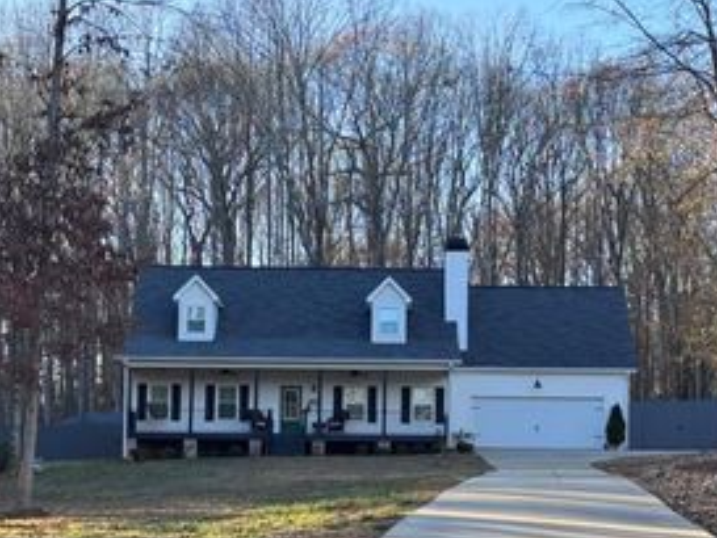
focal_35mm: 88
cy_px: 400
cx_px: 360
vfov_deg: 16.7
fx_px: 1824
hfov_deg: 22.2
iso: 64
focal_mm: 6.76
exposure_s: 1/588
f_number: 1.78
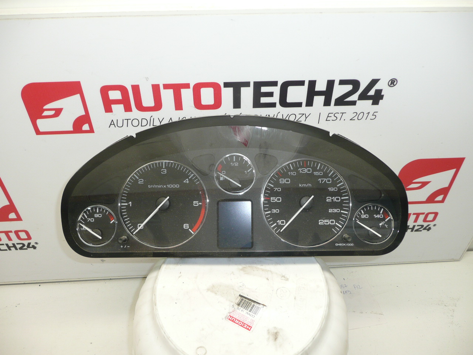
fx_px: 383
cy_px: 178
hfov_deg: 63.4
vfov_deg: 49.7
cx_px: 236
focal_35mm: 28
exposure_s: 1/50
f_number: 3.3
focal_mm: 4.6
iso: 100
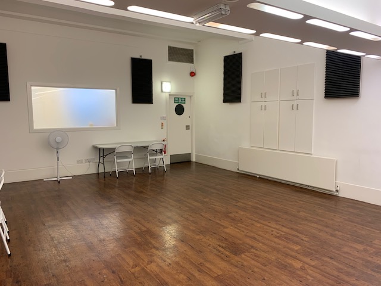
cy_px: 143
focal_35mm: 26
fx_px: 286
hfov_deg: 67.3
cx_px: 190
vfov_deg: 53.1
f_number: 1.8
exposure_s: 1/50
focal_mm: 4.25
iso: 80
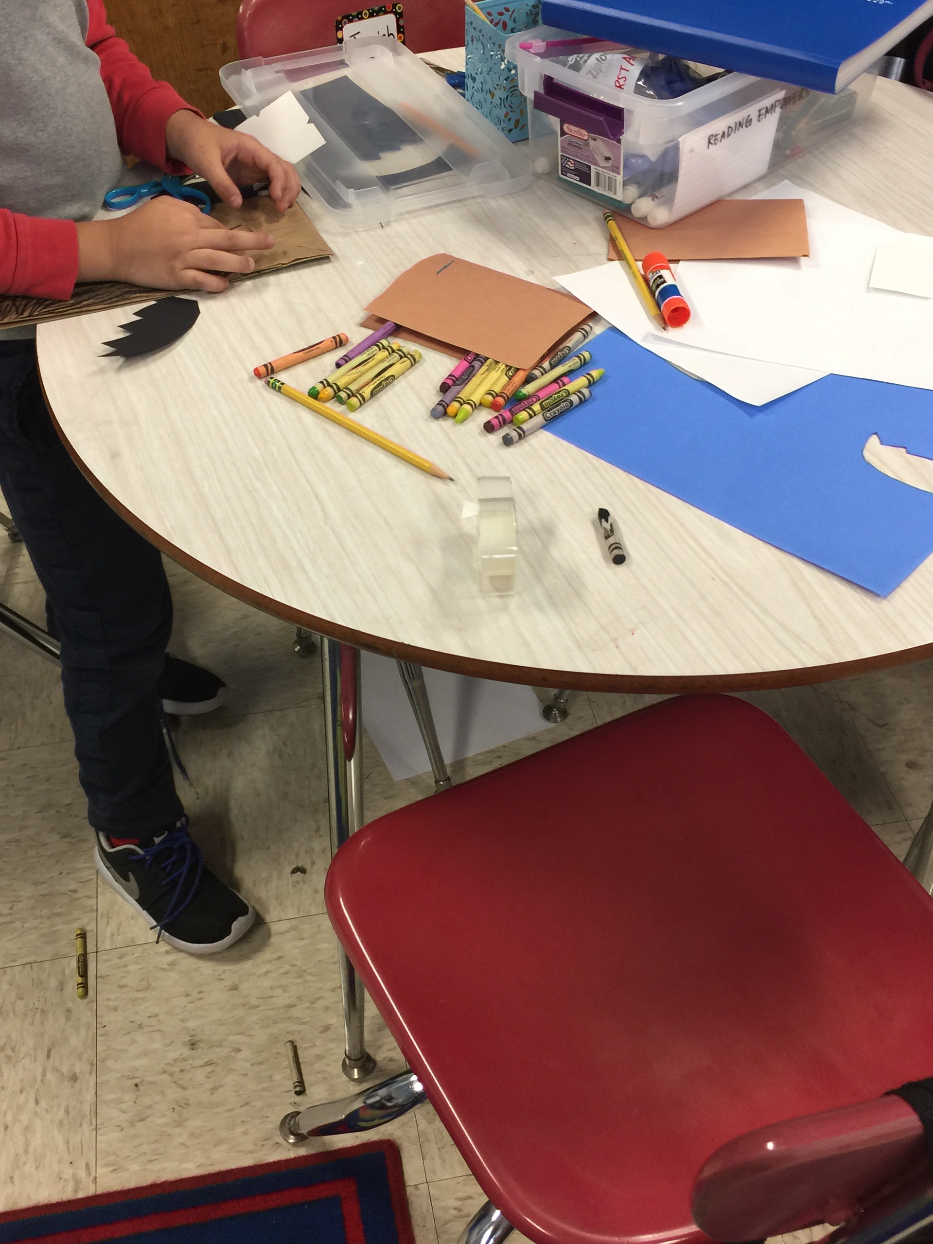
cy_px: 593
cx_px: 402
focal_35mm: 37
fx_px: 1329
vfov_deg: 50.1
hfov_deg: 38.6
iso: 32
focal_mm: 4.15
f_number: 2.2
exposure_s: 1/15
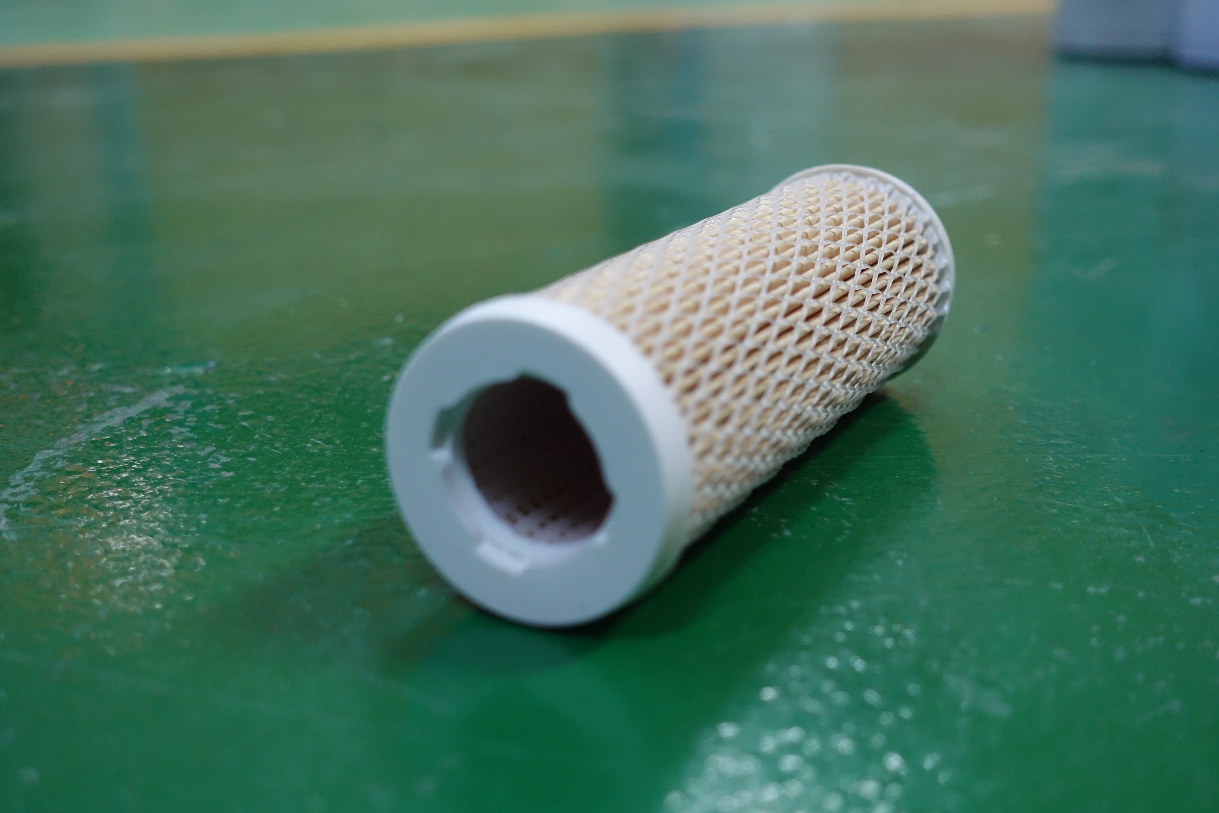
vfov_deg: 28.6
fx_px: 1591
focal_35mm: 47
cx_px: 610
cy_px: 406
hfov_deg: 41.9
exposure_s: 1/25
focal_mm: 17.06
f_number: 2.8
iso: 800
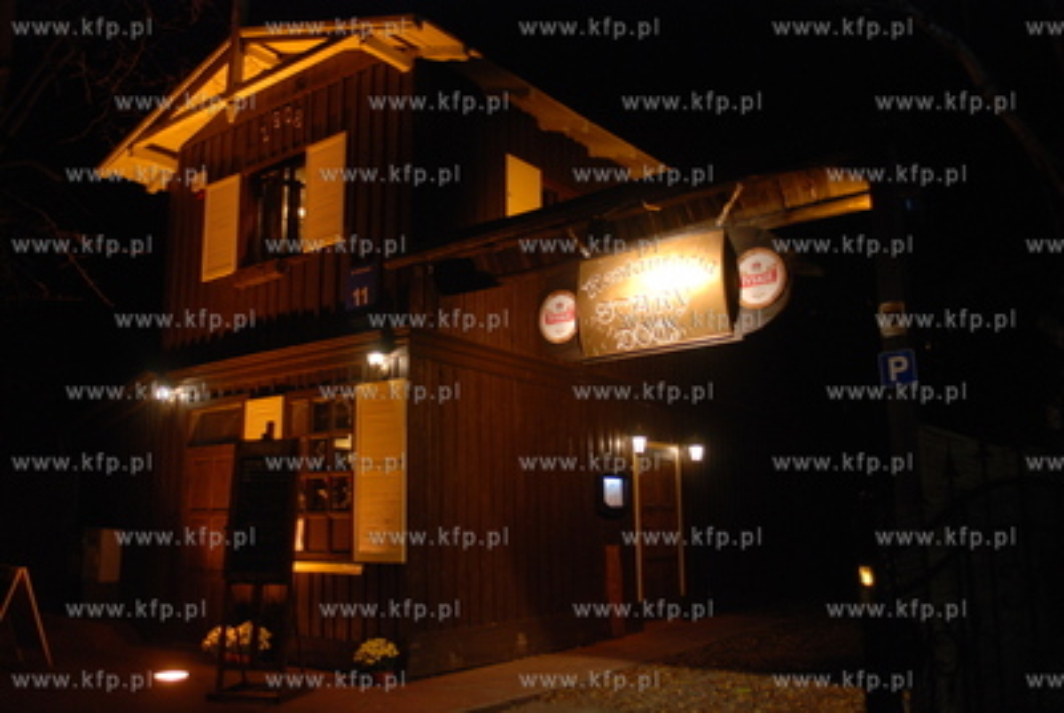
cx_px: 532
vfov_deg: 43.7
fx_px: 888
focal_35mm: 30
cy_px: 356
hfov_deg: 61.9
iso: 400
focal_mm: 20
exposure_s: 1/50
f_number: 2.8
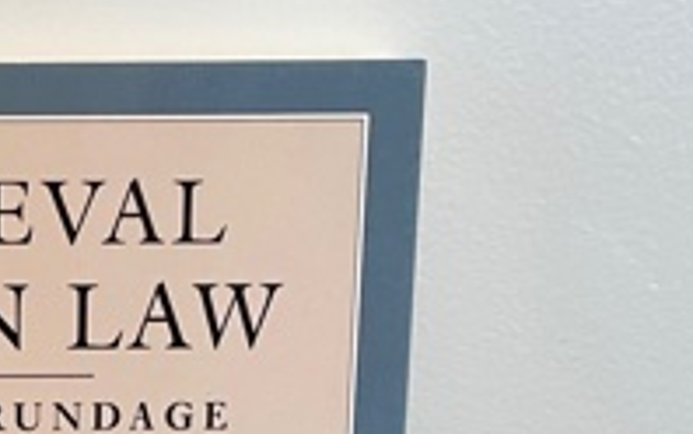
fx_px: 1682
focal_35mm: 89
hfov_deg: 22.2
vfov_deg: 13.6
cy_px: 700
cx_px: -42
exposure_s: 1/60
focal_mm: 4.2
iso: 125
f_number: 1.6
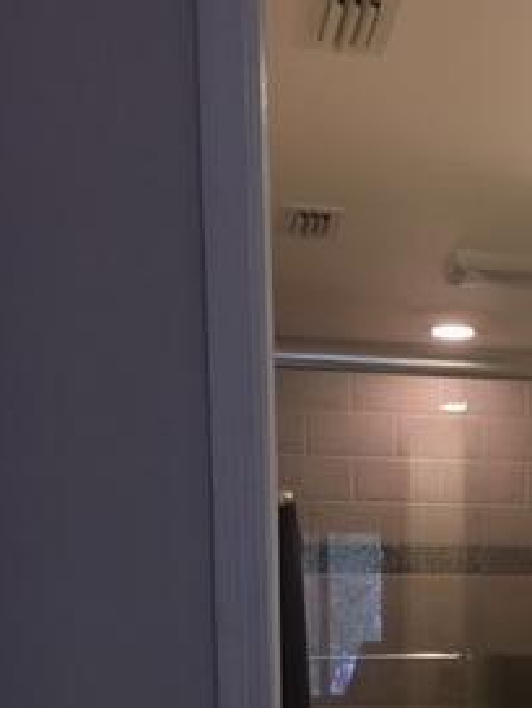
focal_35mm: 68
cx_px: 574
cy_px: 726
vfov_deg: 26.8
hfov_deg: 20.7
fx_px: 1392
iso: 125
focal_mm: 4.15
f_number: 2.2
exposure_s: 1/30
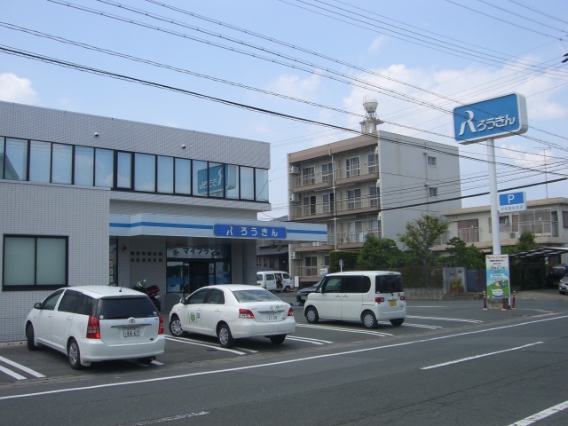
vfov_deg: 37.7
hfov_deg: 49.0
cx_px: 284
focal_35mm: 38
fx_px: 624
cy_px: 213
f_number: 4.3
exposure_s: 1/640
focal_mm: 6.2
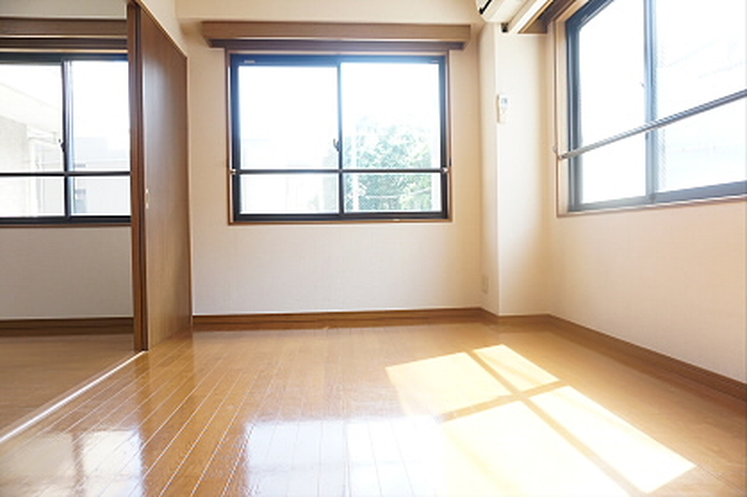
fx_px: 498
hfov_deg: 73.8
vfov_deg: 53.1
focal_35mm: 24
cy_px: 248
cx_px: 374
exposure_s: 1/160
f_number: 4
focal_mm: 16
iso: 640
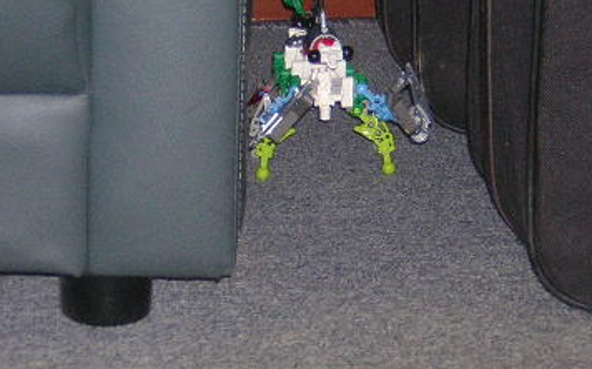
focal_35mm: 162
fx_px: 2612
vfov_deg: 8.1
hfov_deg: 12.9
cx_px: 369
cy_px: 118
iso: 400
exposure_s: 1/60.1
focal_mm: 11.1
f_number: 4.1
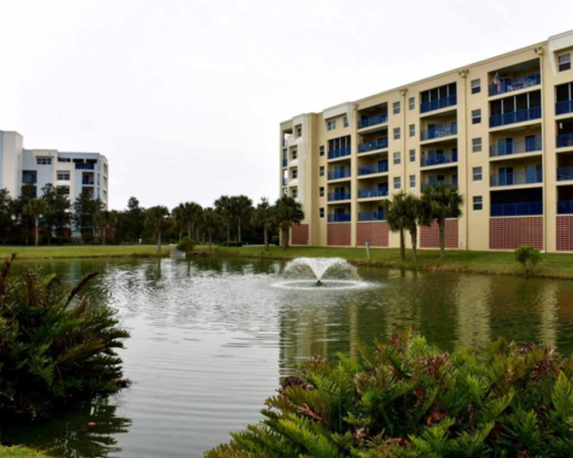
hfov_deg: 57.1
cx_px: 317
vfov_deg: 47.1
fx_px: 526
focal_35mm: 31
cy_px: 226
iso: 100
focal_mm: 18
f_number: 5.6
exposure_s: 1/250
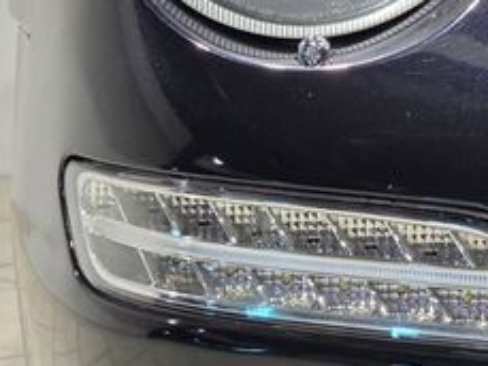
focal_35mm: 193
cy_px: 0
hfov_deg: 10.1
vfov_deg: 7.7
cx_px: 524
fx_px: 2722
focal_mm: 7.9
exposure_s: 1/120
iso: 250
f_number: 2.4
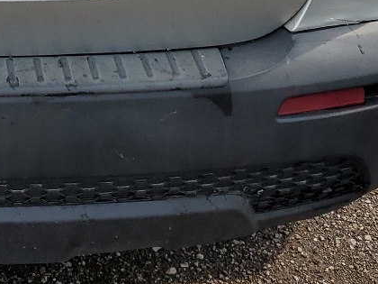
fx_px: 1081
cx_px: -68
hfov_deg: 18.8
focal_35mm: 99
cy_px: -184
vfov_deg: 13.7
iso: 50
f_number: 1.5
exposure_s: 1/5000
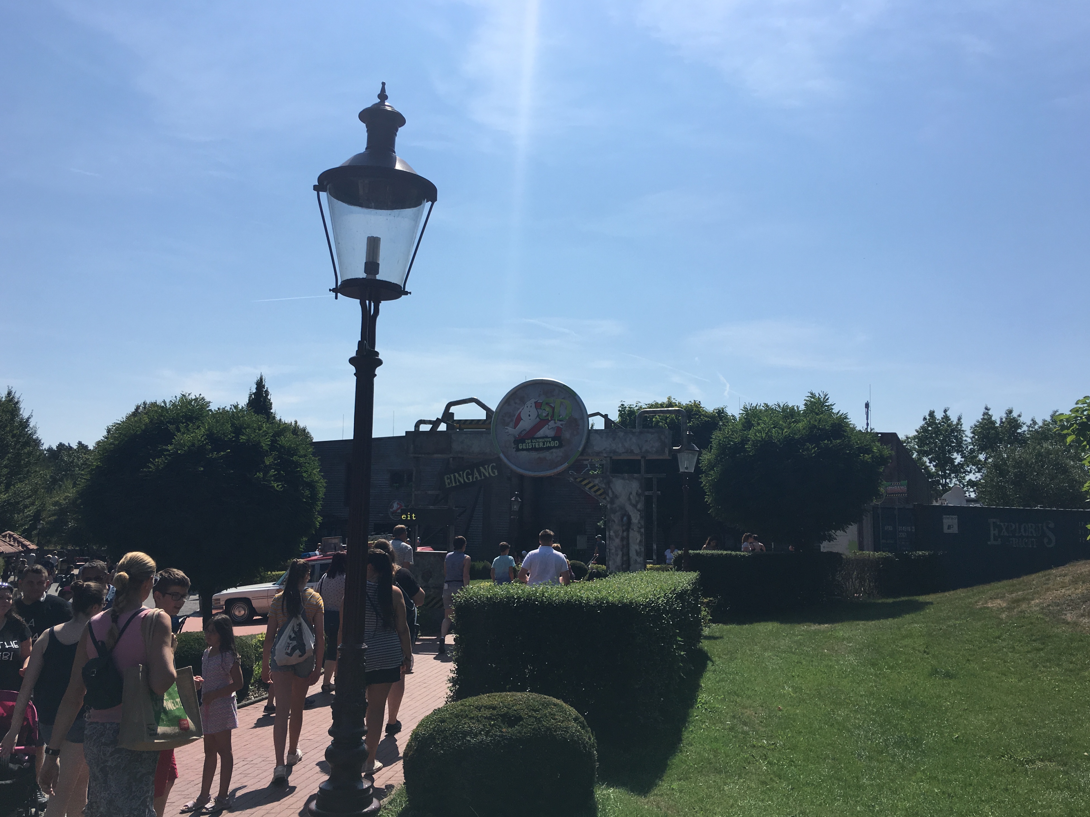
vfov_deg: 46.8
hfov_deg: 60.0
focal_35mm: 30
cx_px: 532
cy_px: 412
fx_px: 945
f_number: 2.2
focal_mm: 4.15
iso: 25
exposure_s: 1/2747
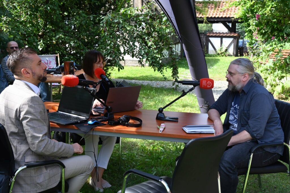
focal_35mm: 44
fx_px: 354
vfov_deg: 30.5
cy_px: 96
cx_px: 145
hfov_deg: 44.5
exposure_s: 1/320
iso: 1000
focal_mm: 44
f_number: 9
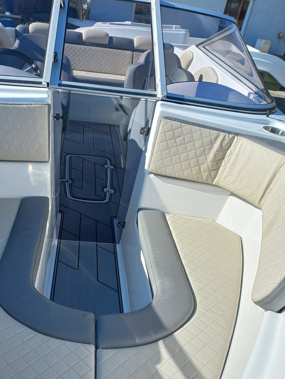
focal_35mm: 34
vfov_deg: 53.5
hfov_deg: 41.3
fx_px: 373
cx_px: 98
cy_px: 231
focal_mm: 4.6
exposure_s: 1/457
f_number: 1.8
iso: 25
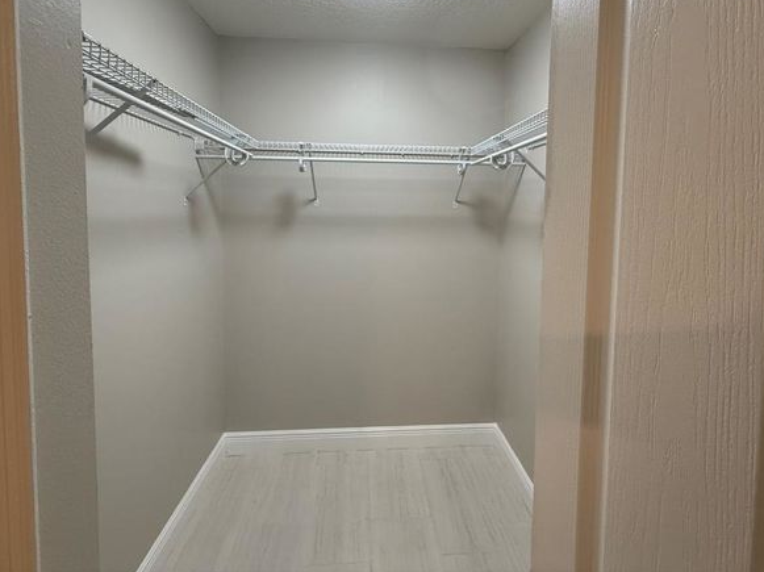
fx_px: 375
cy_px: 227
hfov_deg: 91.0
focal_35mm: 17
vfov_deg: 73.8
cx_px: 399
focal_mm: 2.22
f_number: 2.2
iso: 200
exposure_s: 1/120
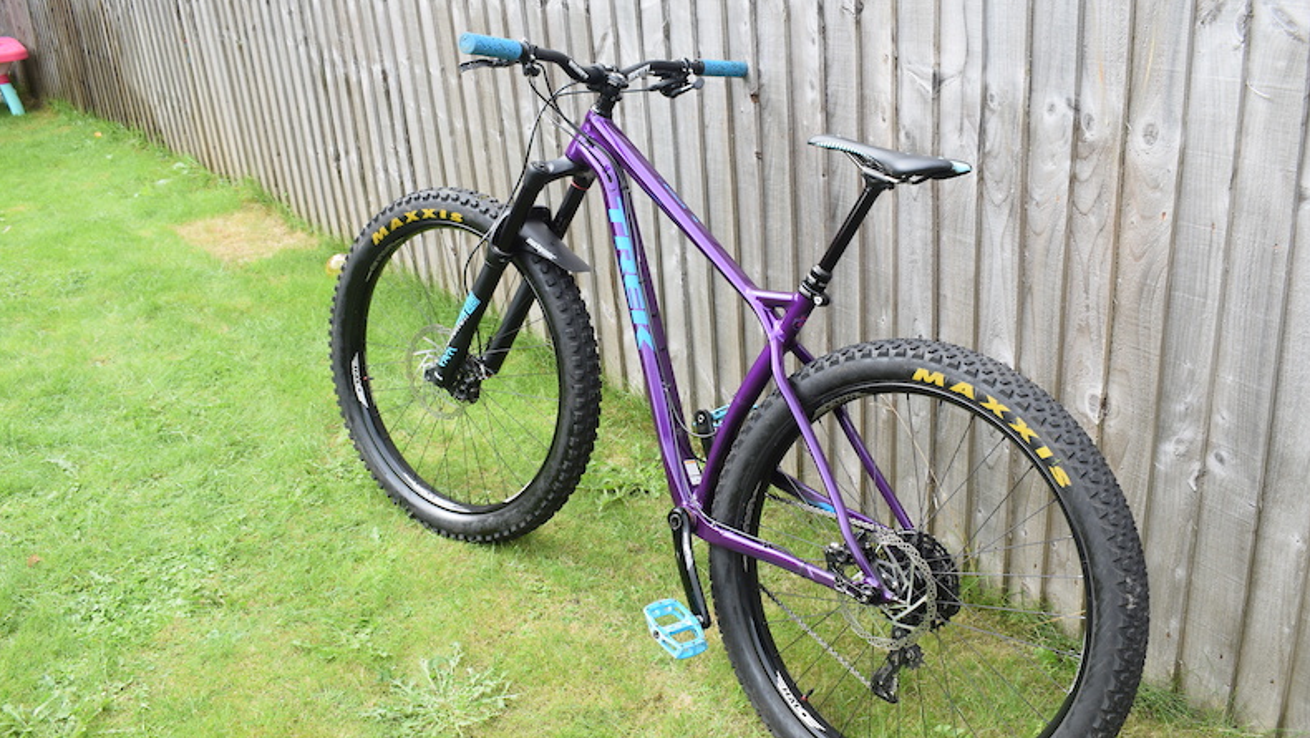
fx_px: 1216
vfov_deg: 33.7
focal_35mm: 35
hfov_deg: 56.6
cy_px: 413
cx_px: 662
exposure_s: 1/200
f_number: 7.1
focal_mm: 22
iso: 400
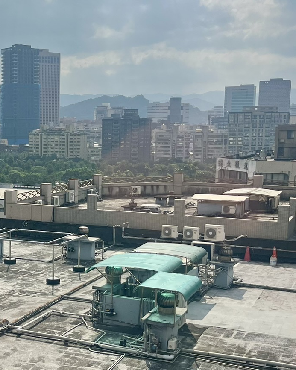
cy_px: 206
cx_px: 9
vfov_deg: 31.4
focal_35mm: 60
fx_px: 657
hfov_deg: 24.4
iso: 50
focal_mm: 5.1
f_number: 1.6
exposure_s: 1/9091
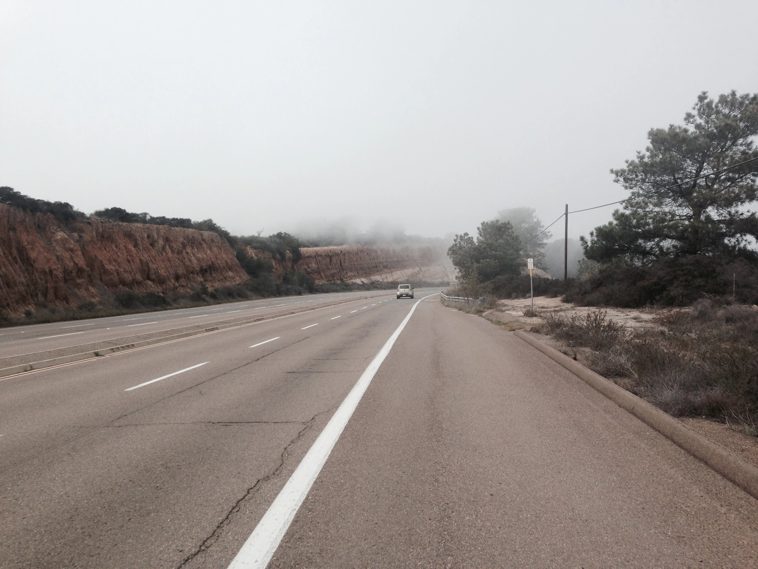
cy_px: 284
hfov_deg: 55.4
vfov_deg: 42.9
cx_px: 379
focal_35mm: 33
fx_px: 723
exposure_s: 1/1427
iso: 50
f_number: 2.4
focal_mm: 4.12
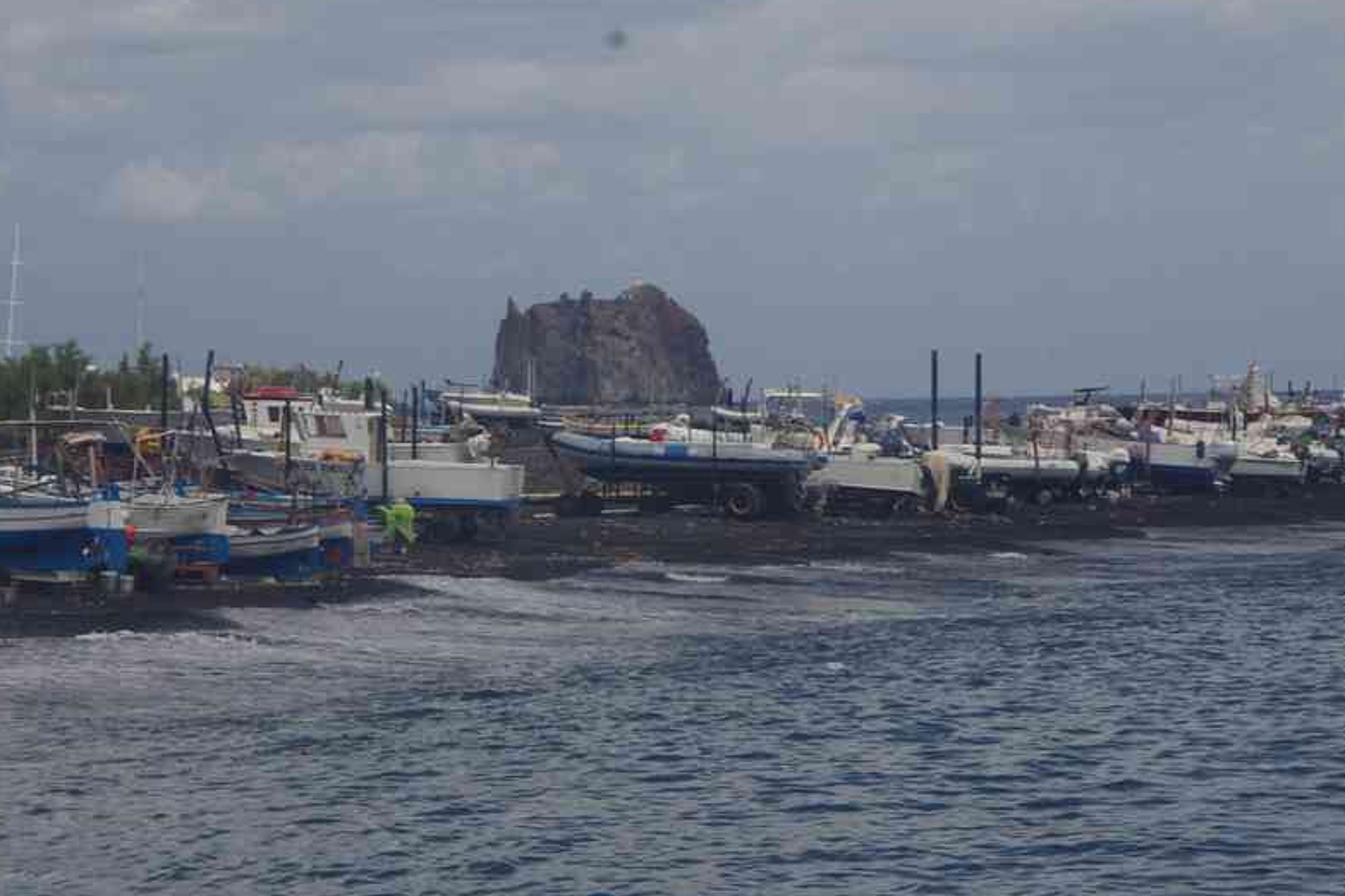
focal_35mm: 111
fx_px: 4147
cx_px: 539
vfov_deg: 12.3
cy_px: 493
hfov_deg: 18.4
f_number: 11
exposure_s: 1/125
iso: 200
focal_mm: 57.5
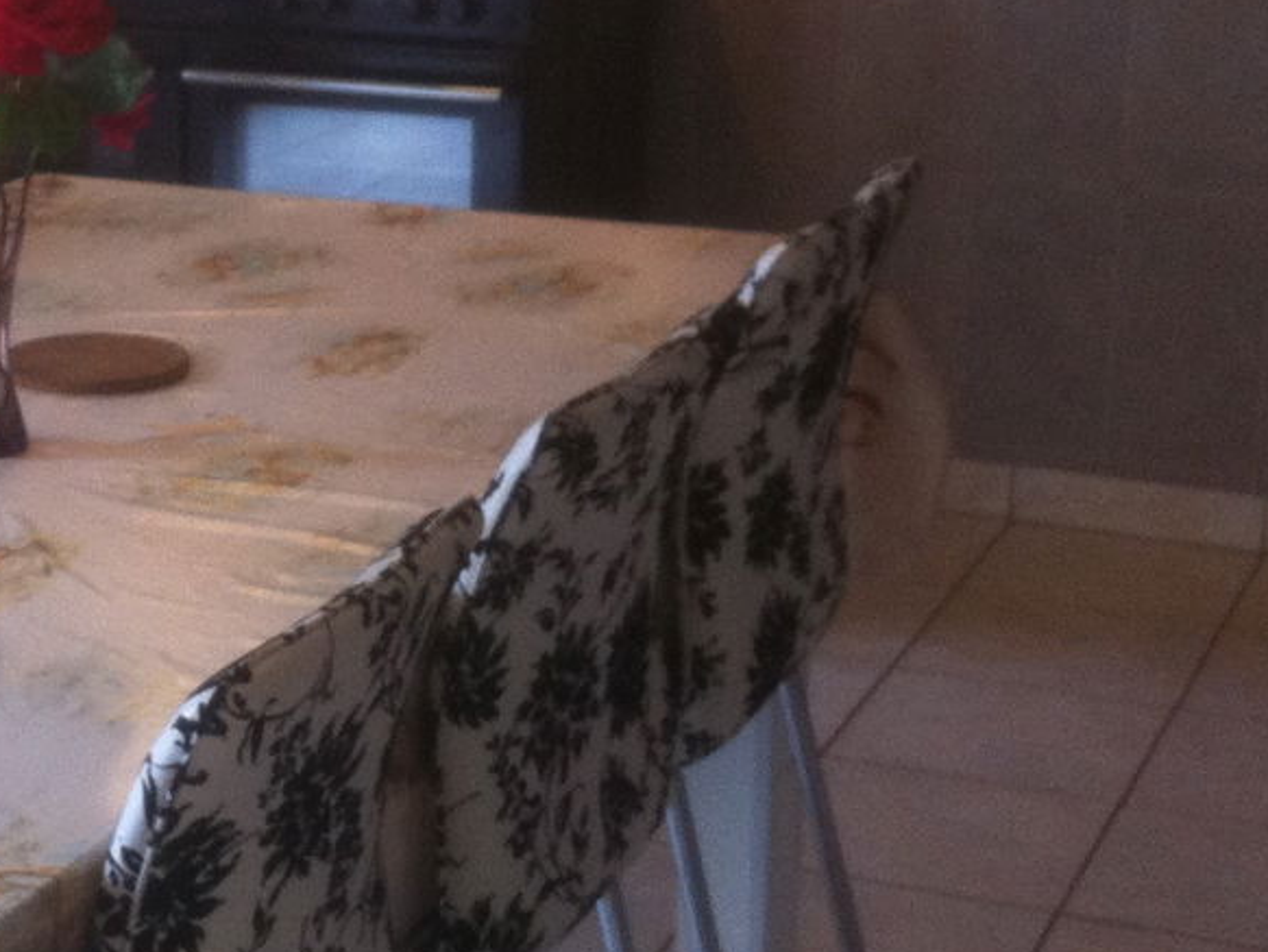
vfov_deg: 15.4
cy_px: 367
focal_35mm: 96
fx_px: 3518
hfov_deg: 19.5
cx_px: -135
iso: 125
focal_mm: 3.85
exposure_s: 1/15
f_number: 2.8
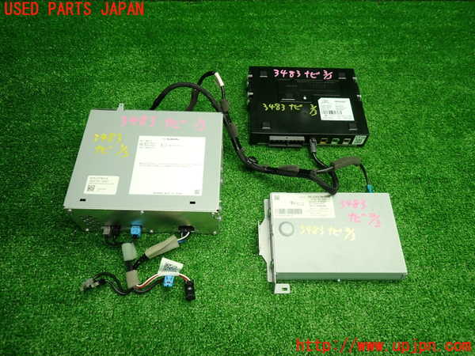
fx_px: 343
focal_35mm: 25
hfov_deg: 69.4
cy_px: 178
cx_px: 238
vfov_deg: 54.9
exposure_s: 1/50
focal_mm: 4.5
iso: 200
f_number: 2
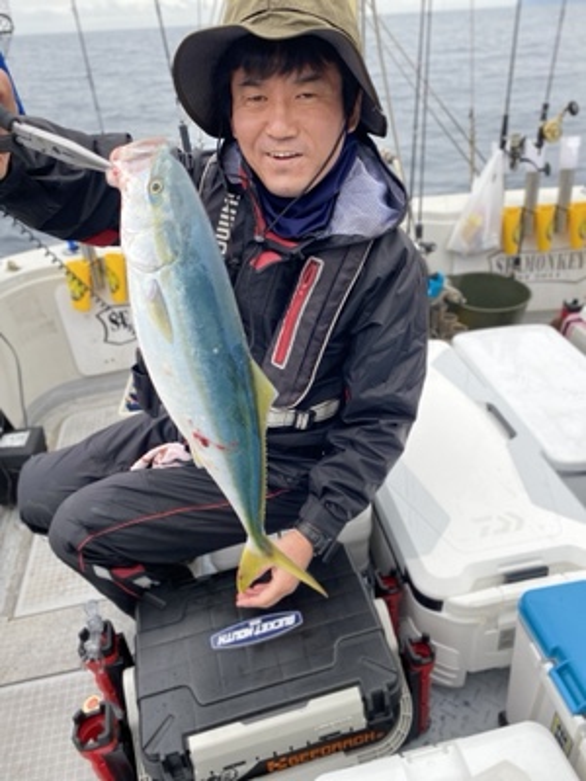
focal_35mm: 26
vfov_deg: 67.3
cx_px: 293
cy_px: 390
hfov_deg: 53.1
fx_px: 587
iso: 32
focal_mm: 4.25
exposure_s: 1/275
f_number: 1.8
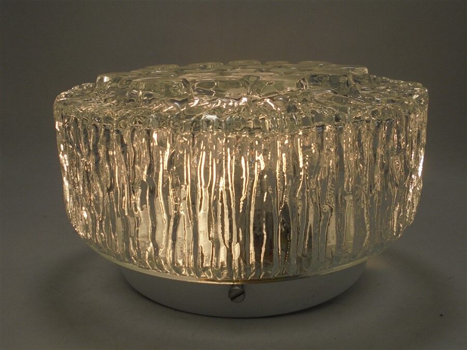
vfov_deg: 41.8
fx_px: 459
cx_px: 234
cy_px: 175
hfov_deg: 54.0
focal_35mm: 34
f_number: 4
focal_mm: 6.1
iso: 100
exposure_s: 1/640
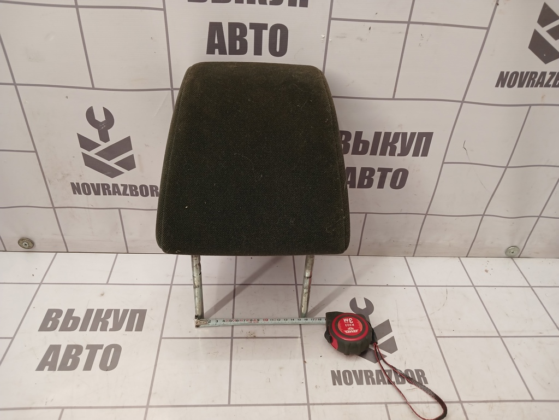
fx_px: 436
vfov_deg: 51.4
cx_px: 280
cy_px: 210
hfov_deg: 65.3
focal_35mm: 27
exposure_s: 1/50
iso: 200
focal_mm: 4
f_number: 1.8
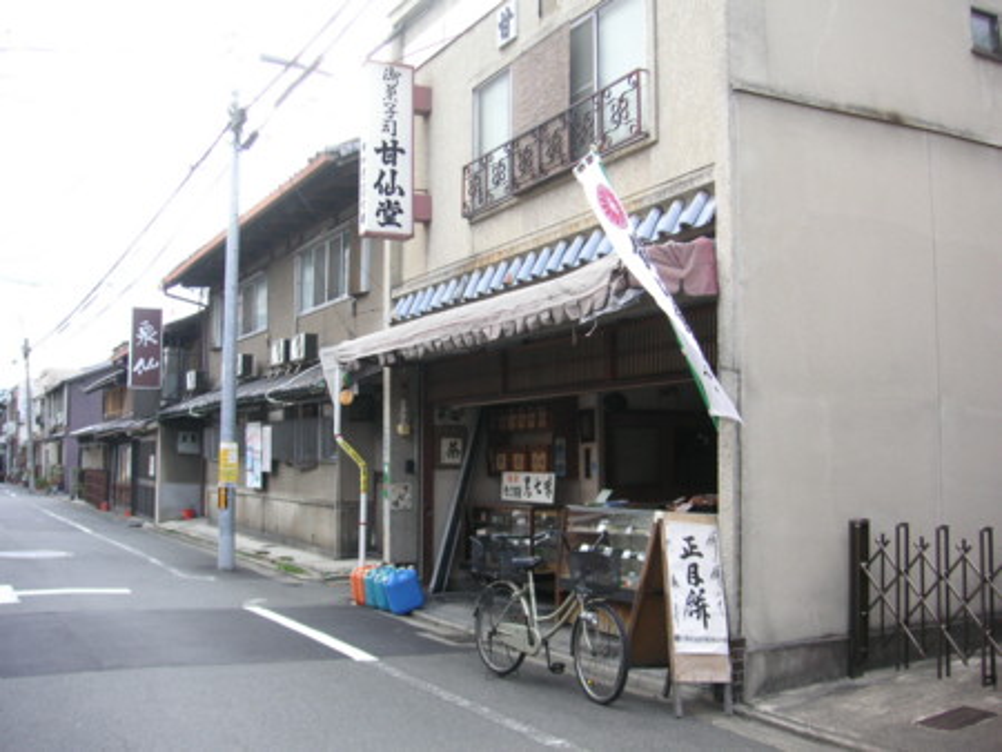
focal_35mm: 37
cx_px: 501
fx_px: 1072
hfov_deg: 50.1
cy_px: 376
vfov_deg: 38.7
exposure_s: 1/60
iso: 50
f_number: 2.8
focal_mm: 6.1
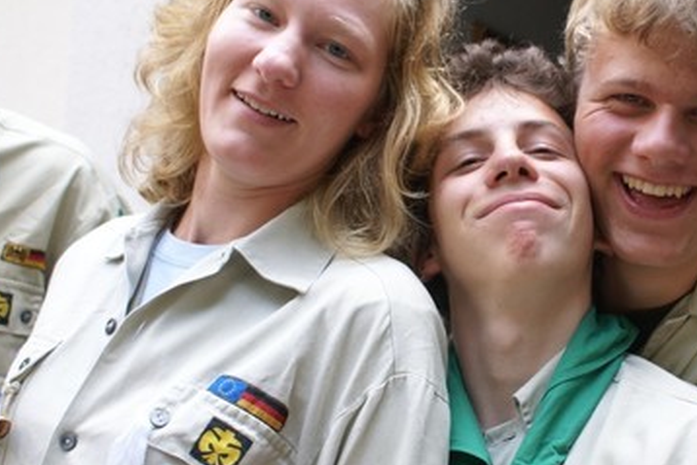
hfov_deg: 33.4
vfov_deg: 23.0
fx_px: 1143
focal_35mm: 59
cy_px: 261
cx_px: 504
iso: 100
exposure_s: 1/40
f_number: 4
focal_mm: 22
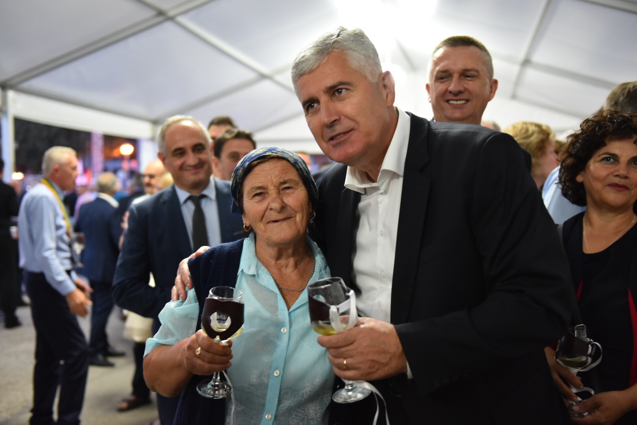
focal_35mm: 40
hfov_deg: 48.5
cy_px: 212
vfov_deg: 33.4
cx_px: 318
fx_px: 708
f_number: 2.8
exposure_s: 1/40
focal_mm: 40
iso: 2500
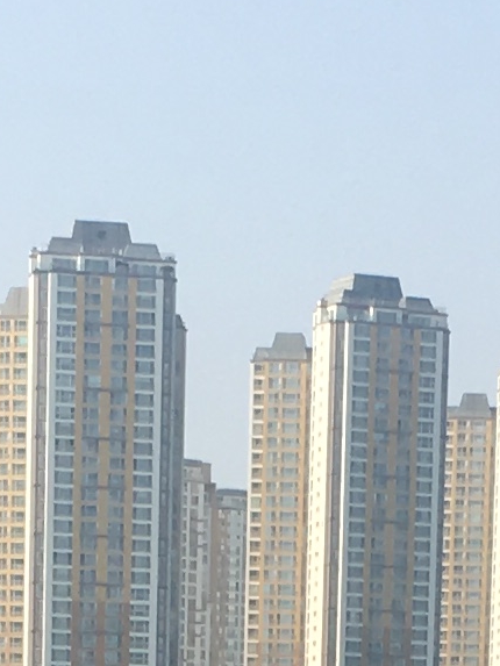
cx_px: 402
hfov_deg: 7.3
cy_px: 1289
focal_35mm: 204
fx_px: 3927
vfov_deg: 9.2
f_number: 2.2
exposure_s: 1/1040
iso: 25
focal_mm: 4.15
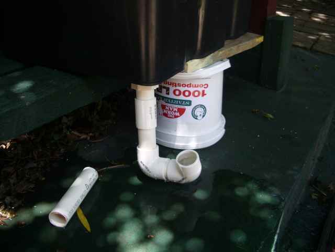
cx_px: 168
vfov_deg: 40.7
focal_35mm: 35
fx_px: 339
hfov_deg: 52.6
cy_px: 126
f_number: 2.6
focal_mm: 5.8
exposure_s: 1/80
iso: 50
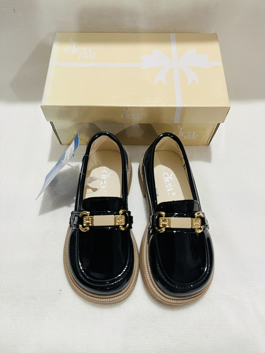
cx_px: 132
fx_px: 265
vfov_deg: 67.3
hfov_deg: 53.1
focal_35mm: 26
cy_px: 176
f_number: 1.6
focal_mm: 5.1
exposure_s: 1/50
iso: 200
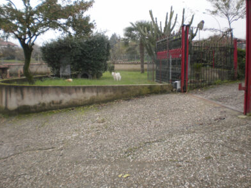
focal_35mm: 37
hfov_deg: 50.1
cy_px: 93
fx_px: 268
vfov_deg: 38.7
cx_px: 123
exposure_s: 1/200
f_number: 3.1
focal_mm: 6.3
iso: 100
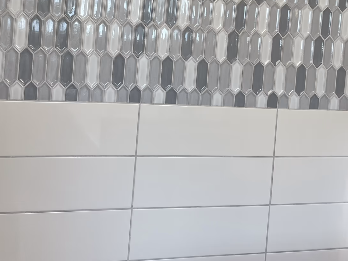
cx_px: 117
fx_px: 493
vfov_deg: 28.7
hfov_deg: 38.5
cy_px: 37
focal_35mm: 49
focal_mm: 5.7
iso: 80
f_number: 1.5
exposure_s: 1/120
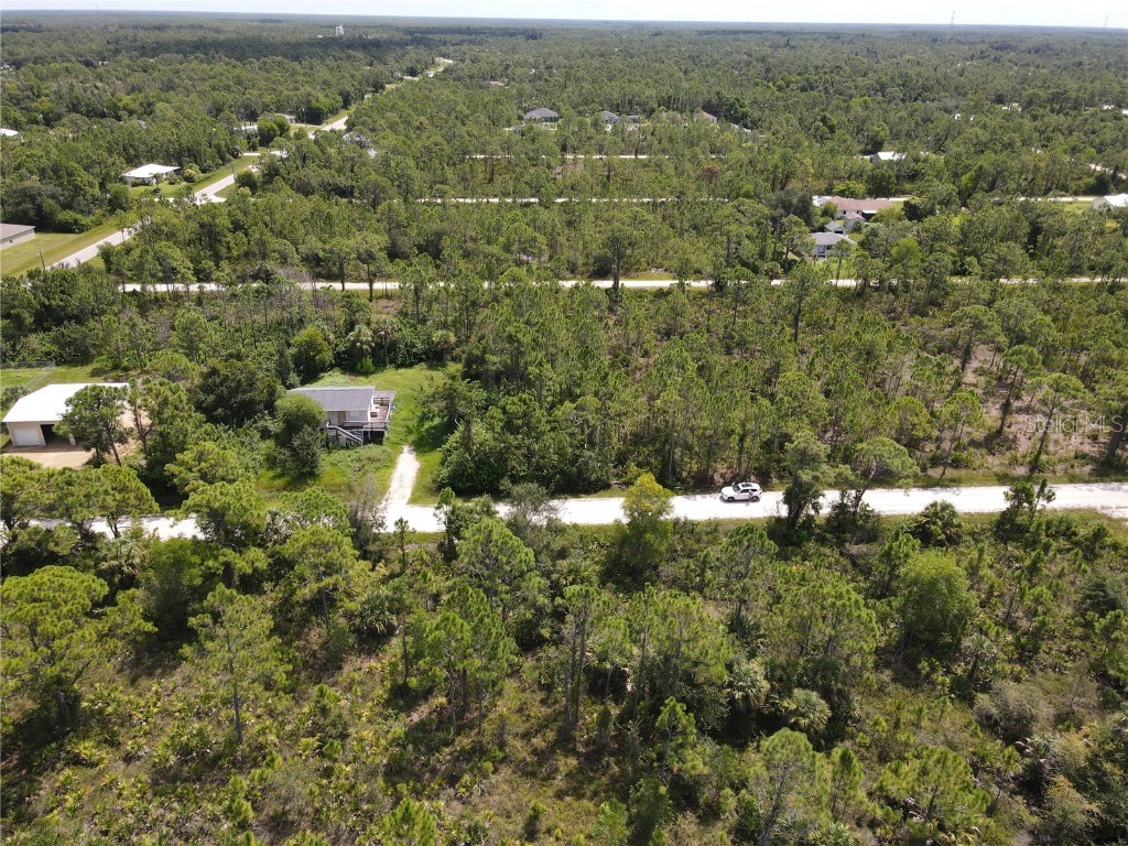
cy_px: 423
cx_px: 564
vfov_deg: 56.8
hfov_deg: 71.6
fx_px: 782
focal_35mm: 24
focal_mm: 4.5
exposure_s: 1/350
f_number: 2.8
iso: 100
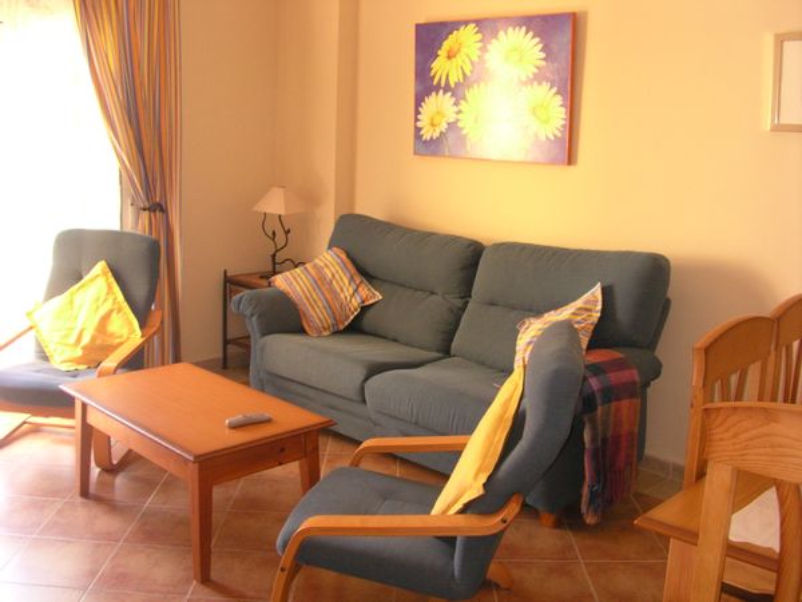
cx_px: 401
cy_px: 301
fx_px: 857
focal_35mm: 37
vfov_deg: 38.7
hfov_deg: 50.1
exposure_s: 1/17.7
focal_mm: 5.6
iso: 200
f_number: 2.7
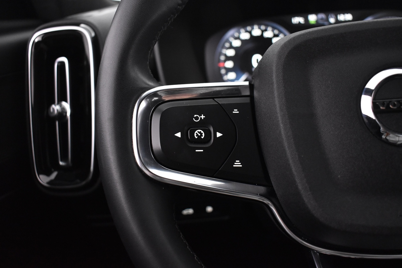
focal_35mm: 34
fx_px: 385
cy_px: 134
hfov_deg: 55.1
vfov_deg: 38.4
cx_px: 201
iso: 3200
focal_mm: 23
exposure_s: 1/40
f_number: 3.8
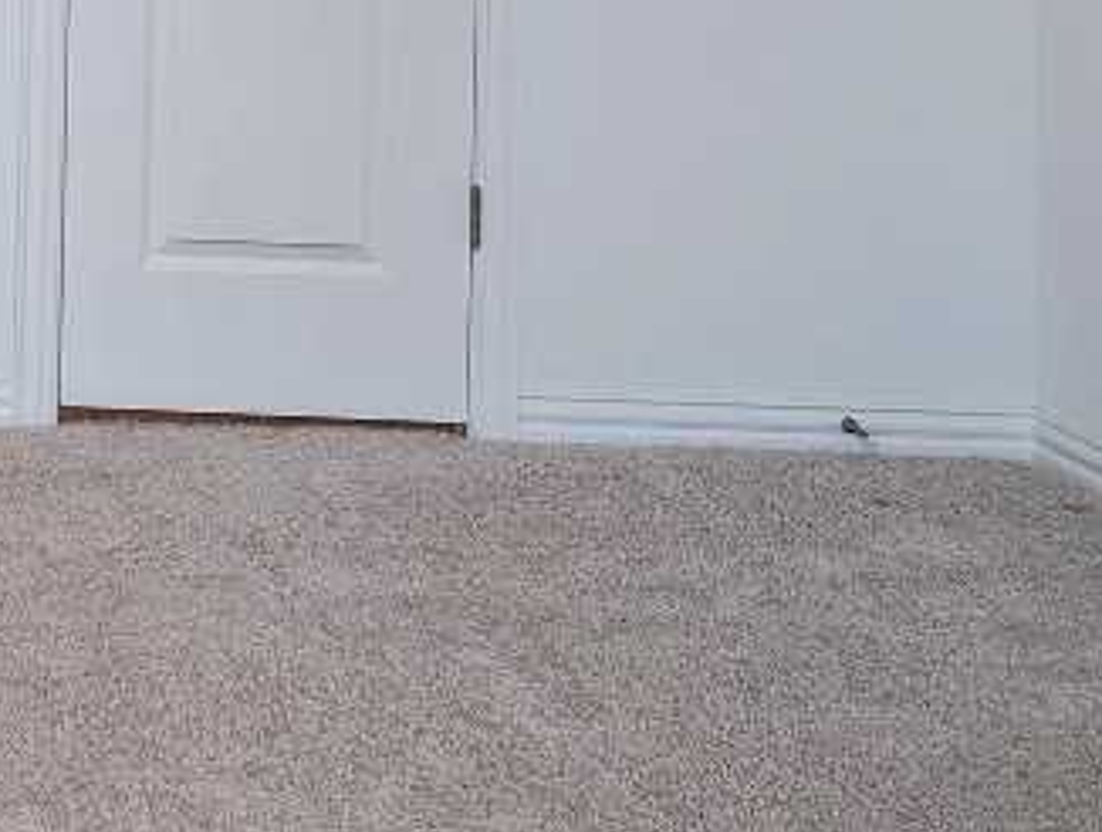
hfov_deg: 22.6
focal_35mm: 75
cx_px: -409
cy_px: -352
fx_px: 2393
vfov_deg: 18.0
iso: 31
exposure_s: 1/40
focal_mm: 6.9
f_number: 1.68
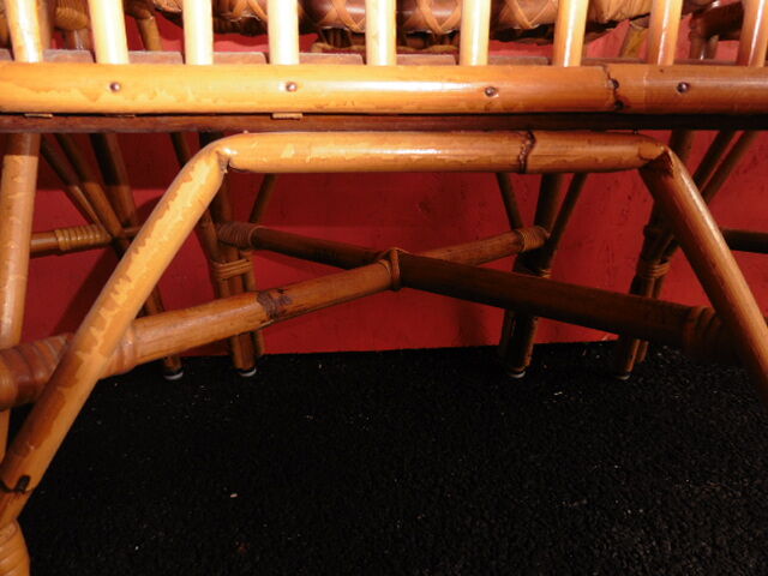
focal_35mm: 24
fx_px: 532
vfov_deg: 56.8
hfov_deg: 71.6
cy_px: 288
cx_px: 384
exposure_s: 1/60
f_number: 3.3
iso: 160
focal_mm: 4.3
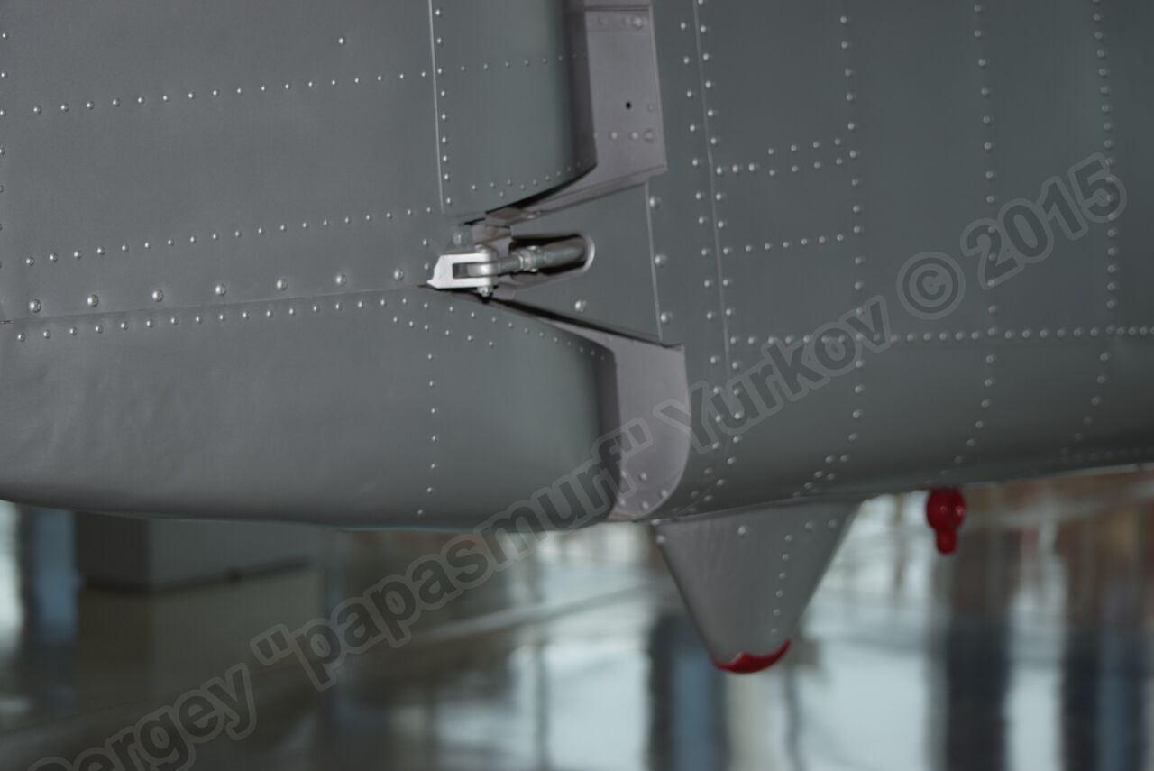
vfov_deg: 15.7
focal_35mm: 87
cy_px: 386
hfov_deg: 23.4
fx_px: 2790
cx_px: 577
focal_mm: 58
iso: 200
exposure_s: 1/60
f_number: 4.5
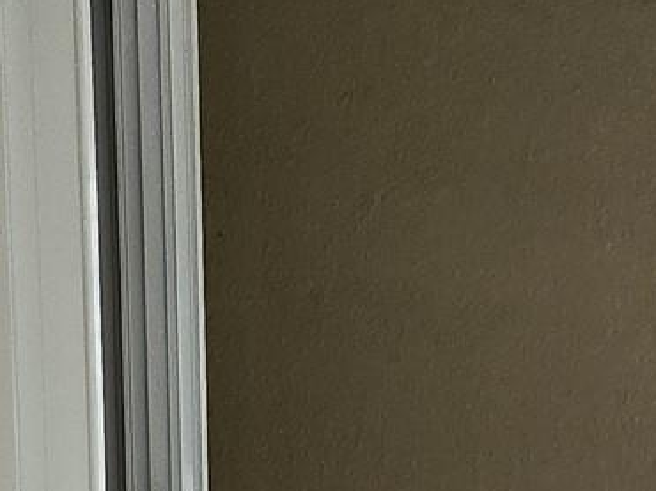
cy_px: 1014
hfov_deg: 14.3
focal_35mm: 133
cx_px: 821
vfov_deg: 10.2
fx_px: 2519
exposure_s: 1/120
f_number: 1.8
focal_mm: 5
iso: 200
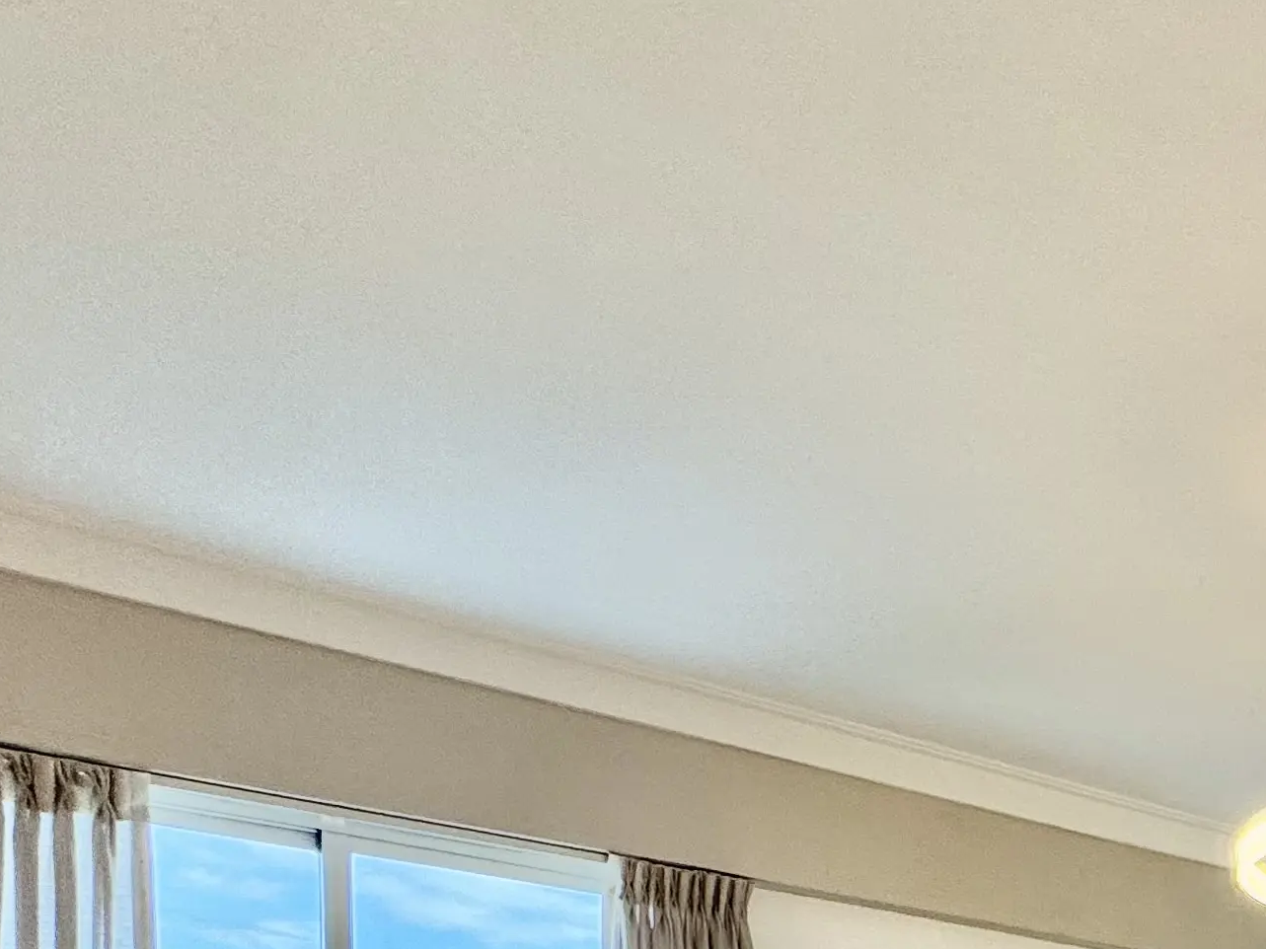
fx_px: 1609
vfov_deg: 26.3
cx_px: 1655
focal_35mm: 44
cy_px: 1323
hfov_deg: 32.2
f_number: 2.2
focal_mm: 2.22
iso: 100
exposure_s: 1/120
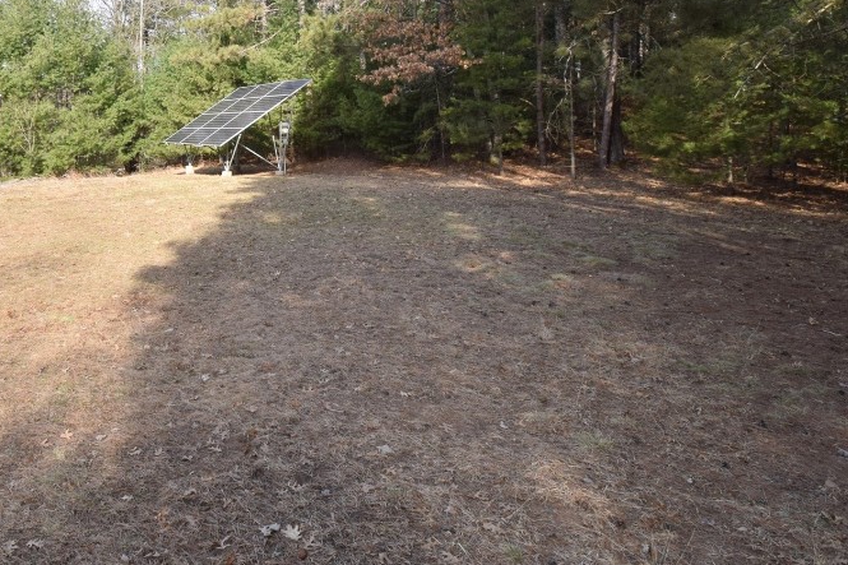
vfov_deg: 47.0
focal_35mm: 26
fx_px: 612
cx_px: 217
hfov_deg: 65.4
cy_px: 116
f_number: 11
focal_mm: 10
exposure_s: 1/200
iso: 320
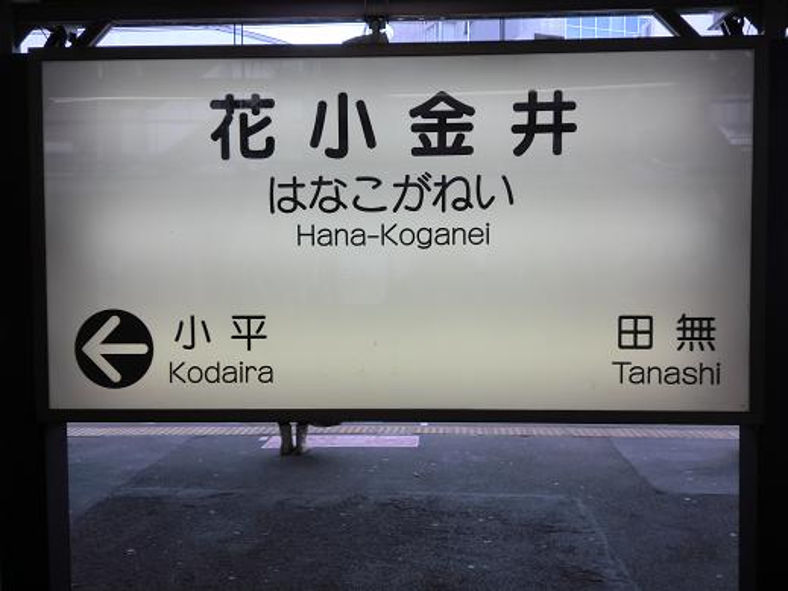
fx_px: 819
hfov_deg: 51.4
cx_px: 394
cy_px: 296
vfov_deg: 39.6
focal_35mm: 36
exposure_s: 1/160
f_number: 3
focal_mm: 6.58
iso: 50
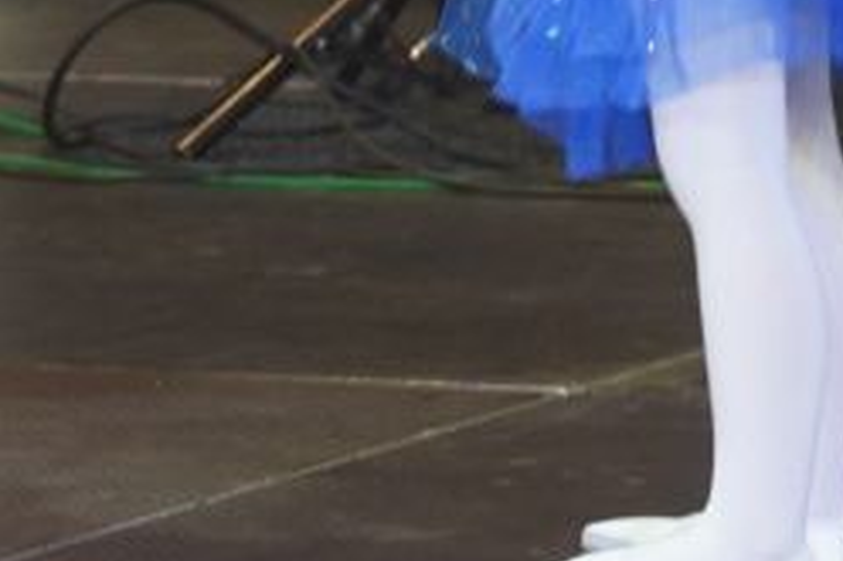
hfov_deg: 3.7
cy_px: -675
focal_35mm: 551
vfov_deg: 2.5
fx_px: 12894
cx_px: 680
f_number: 4.5
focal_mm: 105
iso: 2000
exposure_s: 1/100
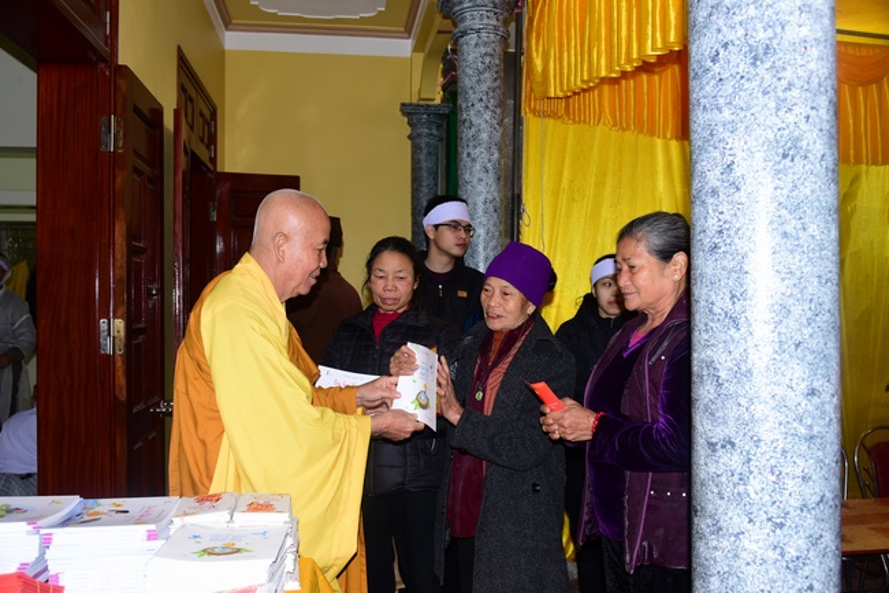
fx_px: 766
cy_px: 296
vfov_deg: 42.4
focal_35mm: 31
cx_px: 444
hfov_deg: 60.3
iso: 500
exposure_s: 1/80
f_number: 5
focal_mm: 31
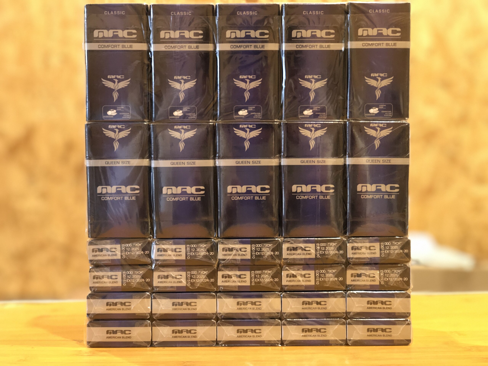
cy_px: 183
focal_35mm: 52
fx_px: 733
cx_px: 244
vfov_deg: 28.0
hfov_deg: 36.8
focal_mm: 6
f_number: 2.4
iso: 200
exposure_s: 1/8
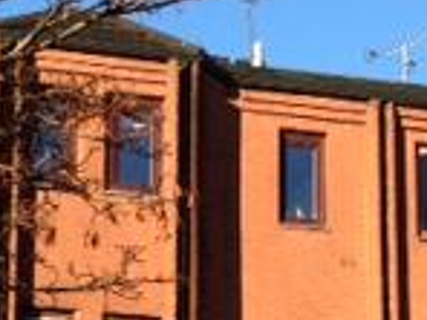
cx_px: 274
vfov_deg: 10.1
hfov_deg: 13.8
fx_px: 1764
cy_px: 461
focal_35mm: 143
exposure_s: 1/589
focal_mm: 4.12
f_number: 2.4
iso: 50
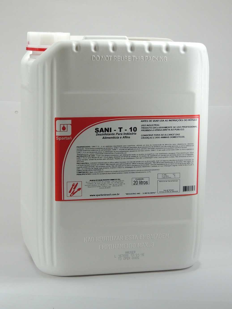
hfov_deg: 17.4
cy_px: 154
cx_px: 116
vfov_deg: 23.0
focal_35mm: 85
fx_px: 760
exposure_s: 1/100
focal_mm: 15.1
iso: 280
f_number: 4
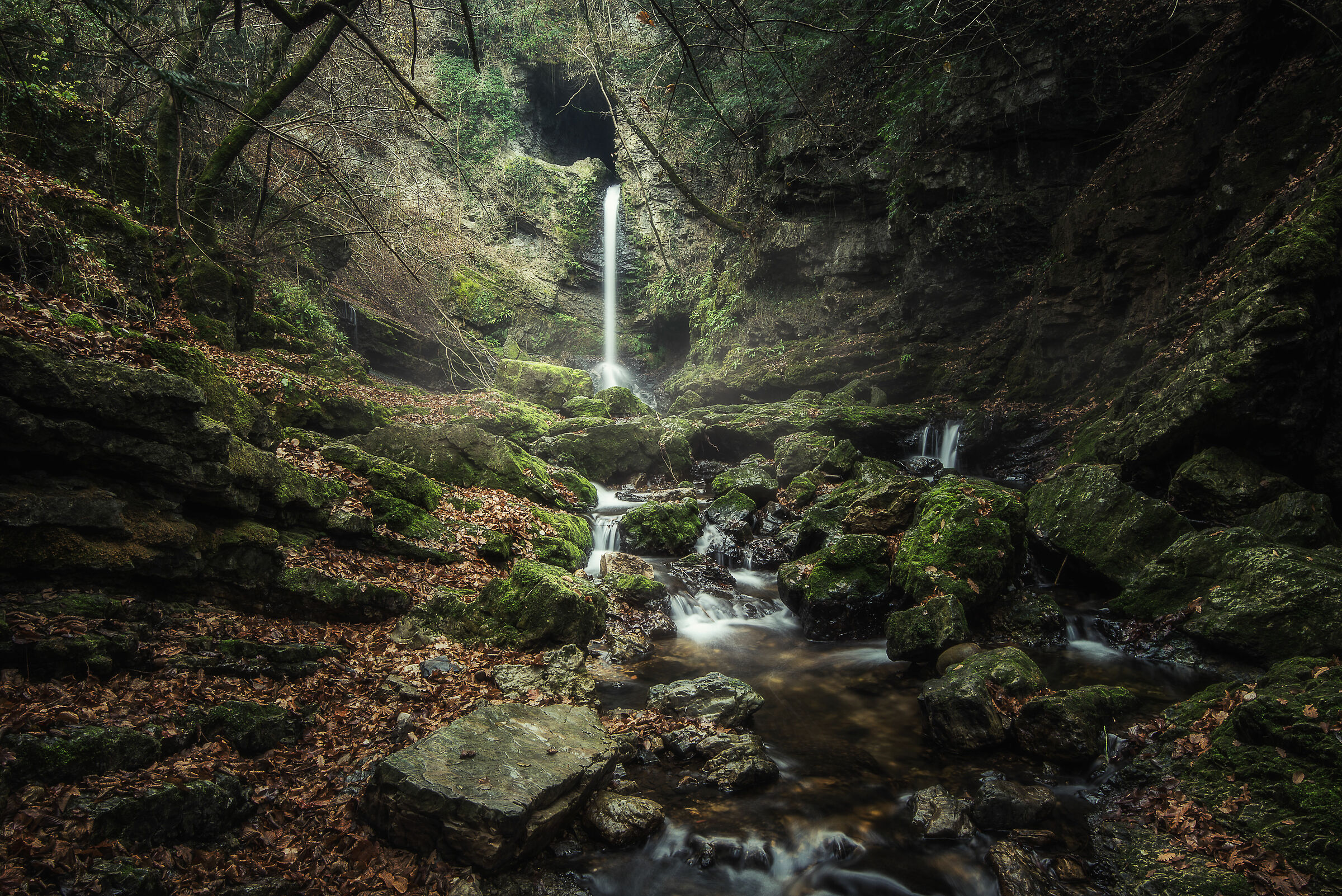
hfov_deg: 73.7
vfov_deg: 53.2
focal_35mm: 24
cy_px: 448
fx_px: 895
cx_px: 671
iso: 100
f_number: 22
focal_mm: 24
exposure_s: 3
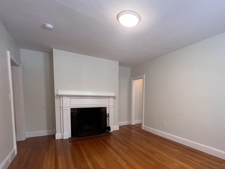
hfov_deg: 89.5
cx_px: 138
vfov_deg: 73.3
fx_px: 110
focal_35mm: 17
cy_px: 107
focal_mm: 1.57
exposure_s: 1/60
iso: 160
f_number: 1.8
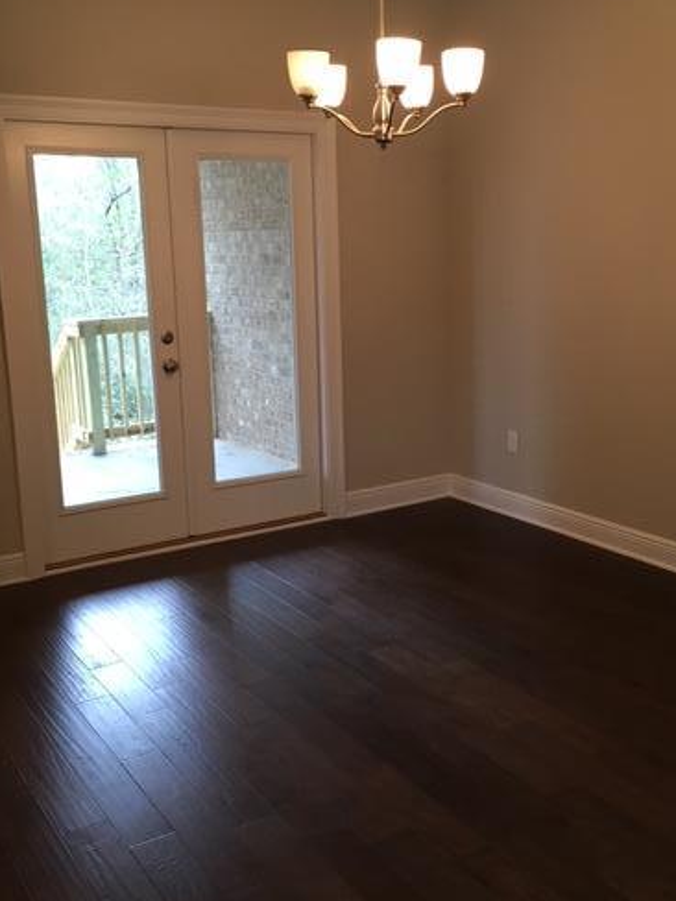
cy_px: 443
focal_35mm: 38
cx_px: 368
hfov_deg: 37.7
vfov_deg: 49.0
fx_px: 989
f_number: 2.2
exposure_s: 1/30
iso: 80
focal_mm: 4.15
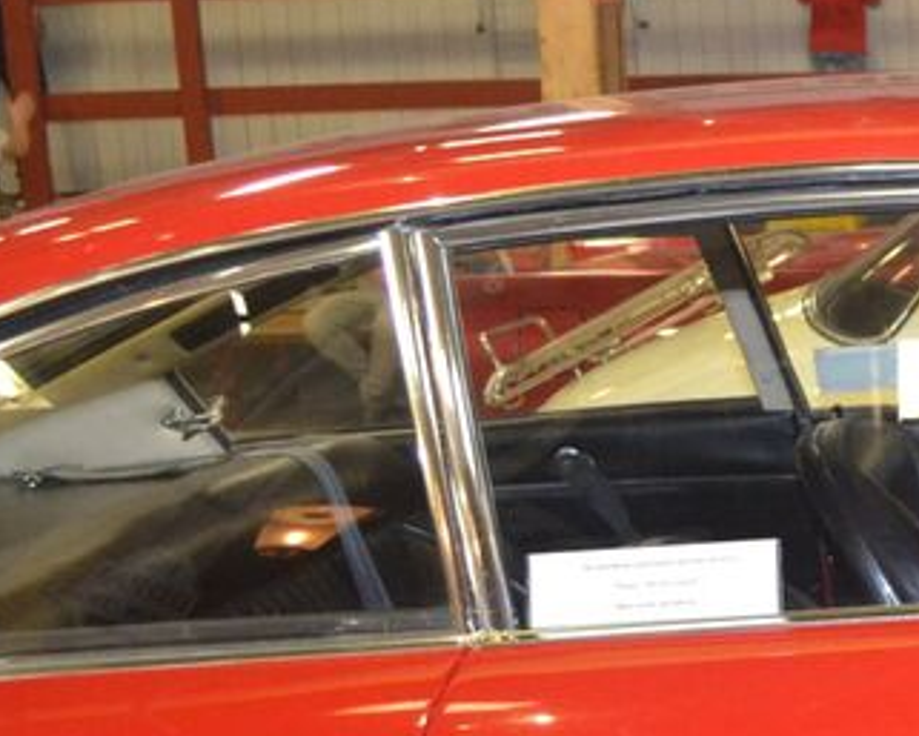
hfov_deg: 16.0
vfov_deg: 15.2
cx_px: 1663
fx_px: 2748
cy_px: 586
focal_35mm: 101
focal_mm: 18
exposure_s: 1/60
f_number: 3.5
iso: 1600
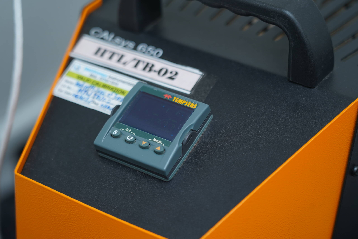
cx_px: 179
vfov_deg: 13.0
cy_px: 120
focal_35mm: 105
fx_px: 1044
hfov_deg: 19.5
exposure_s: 1/125
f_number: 4
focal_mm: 105
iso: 250
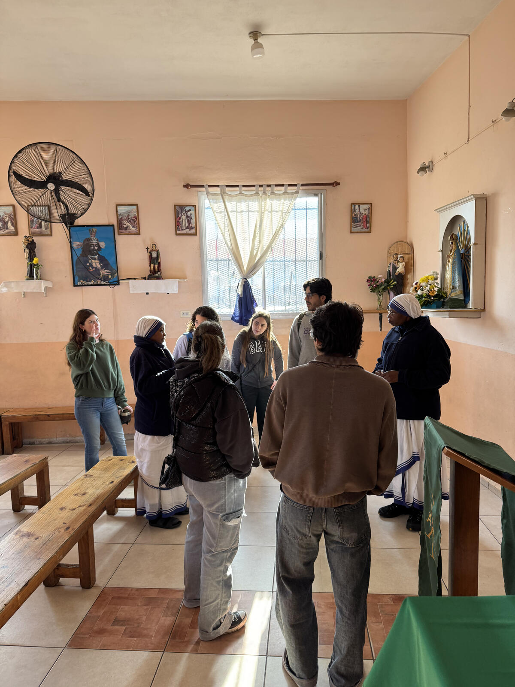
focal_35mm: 24
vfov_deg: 71.6
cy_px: 344
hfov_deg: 56.8
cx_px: 258
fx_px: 476
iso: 125
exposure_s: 1/121
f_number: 1.78
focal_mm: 6.76
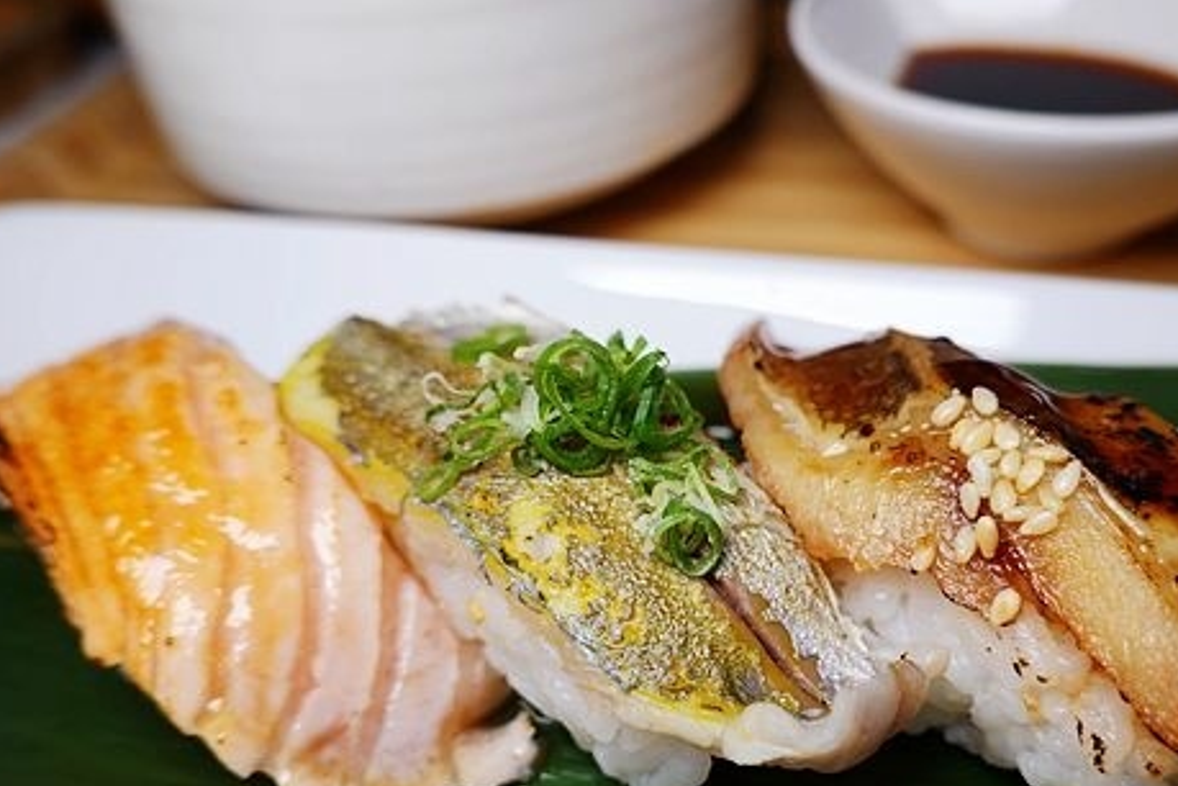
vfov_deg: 38.7
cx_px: 683
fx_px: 1112
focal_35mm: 34
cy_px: 466
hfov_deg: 55.5
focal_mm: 9
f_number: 2.8
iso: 125
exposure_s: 1/200
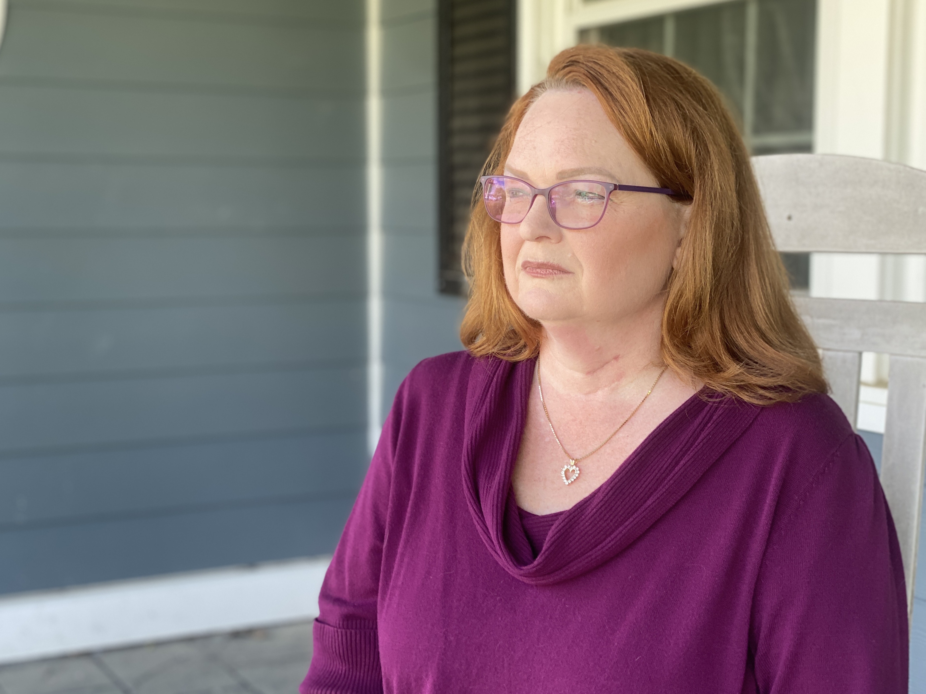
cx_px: 463
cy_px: 347
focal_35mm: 52
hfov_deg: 36.8
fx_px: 1391
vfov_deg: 28.0
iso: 40
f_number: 2
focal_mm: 6
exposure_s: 1/122
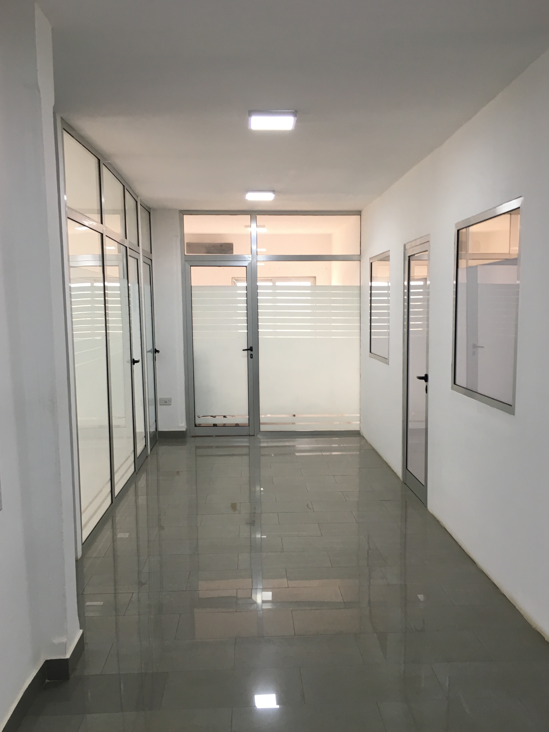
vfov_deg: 56.7
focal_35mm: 32
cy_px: 396
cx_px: 285
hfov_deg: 44.2
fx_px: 677
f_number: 2.2
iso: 64
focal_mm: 4.15
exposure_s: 1/33
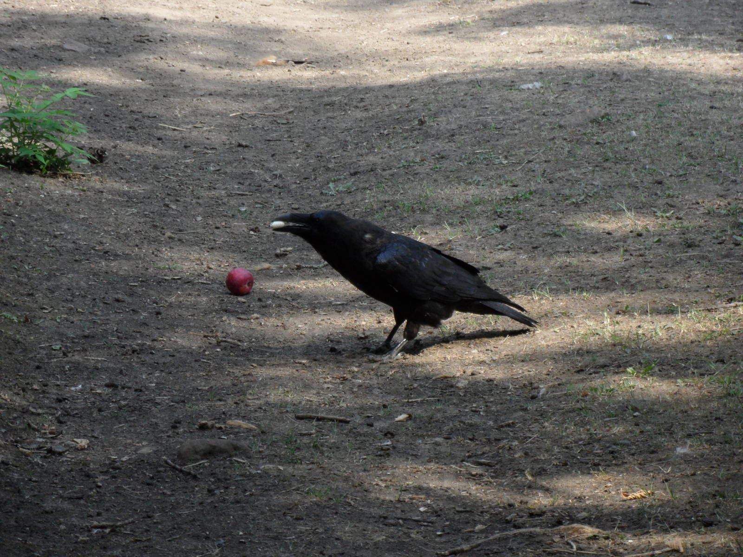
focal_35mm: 360
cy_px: 278
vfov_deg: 4.1
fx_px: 7727
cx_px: 372
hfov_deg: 5.5
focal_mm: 58.5
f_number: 5.8
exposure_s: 1/250
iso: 200
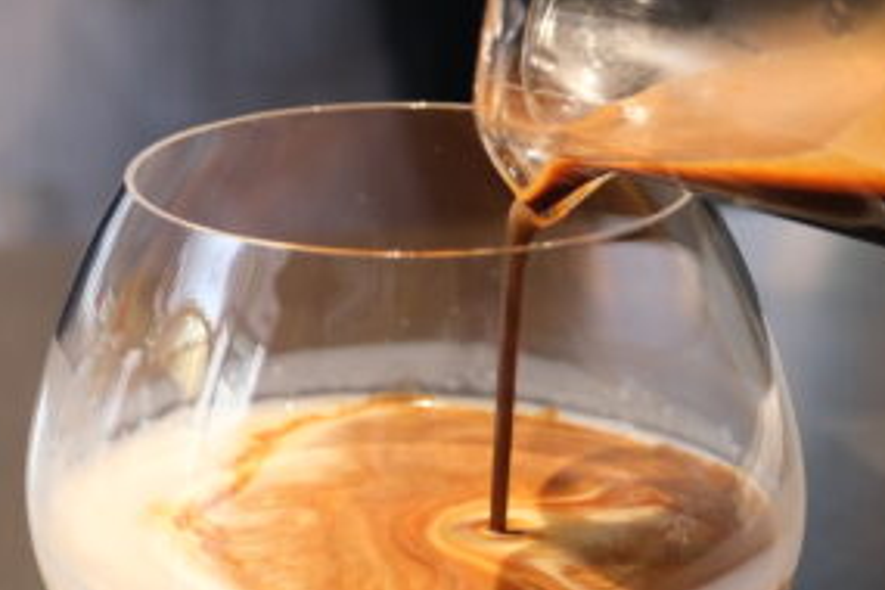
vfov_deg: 11.2
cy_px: 61
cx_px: -62
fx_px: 2999
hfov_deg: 16.3
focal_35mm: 122
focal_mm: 22.7
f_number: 3.3
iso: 640
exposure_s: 1/100
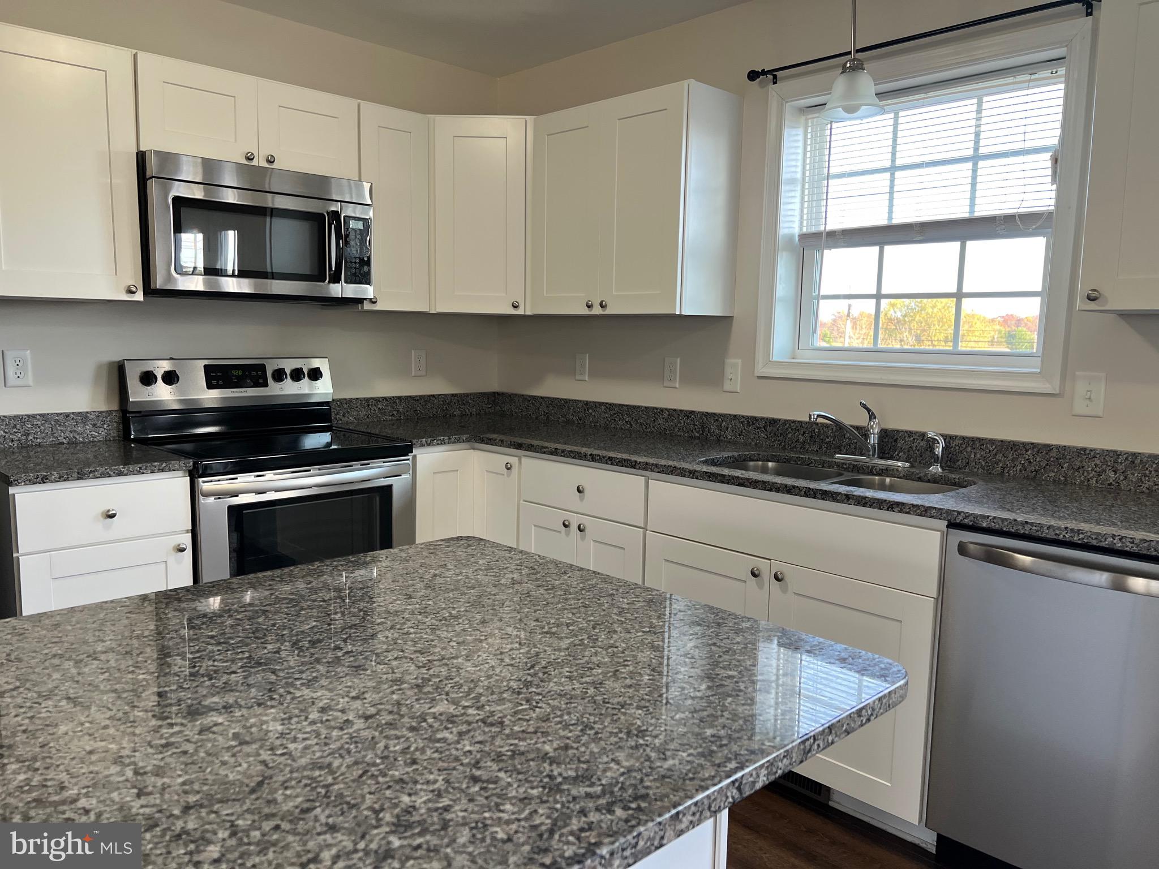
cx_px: 580
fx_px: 871
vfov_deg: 53.1
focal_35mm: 26
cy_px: 434
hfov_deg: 67.3
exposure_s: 1/120
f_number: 1.5
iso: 125
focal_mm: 5.7
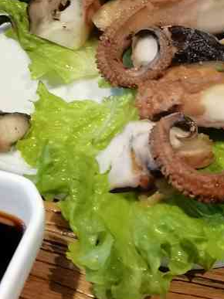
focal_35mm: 94
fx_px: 811
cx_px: 134
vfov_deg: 20.6
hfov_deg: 15.7
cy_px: 48
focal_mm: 5.58
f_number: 1.8
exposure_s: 1/33.3
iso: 500
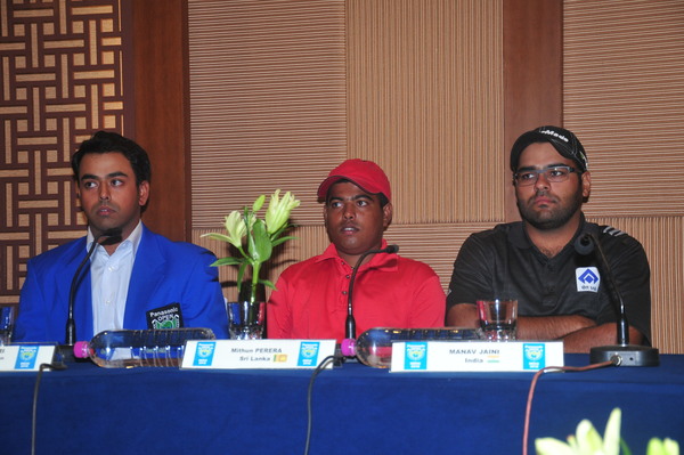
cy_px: 228
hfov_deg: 27.0
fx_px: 1424
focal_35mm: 75
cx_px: 342
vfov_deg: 18.2
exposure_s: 1/30
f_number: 5
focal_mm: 50
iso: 400
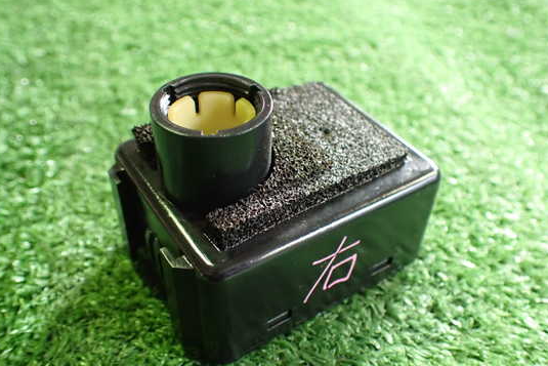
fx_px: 533
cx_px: 279
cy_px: 203
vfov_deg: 37.8
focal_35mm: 35
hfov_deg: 54.4
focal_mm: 5.4
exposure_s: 1/50
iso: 800
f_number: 2.3
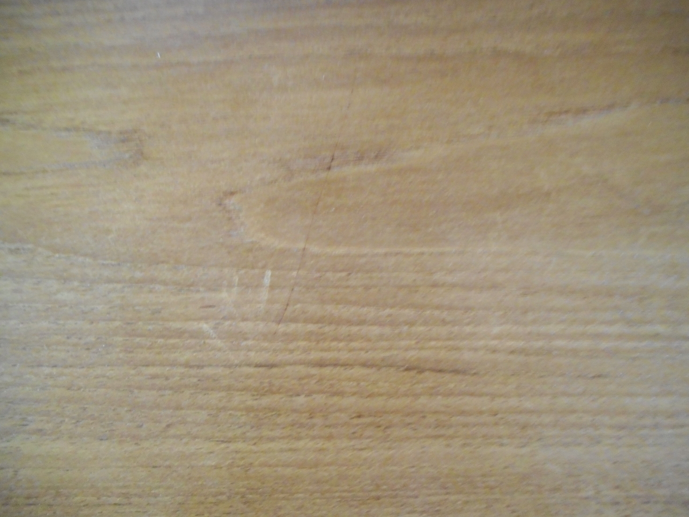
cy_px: 258
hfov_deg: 69.4
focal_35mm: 25
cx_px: 344
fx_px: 498
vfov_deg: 54.9
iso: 800
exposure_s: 1/3
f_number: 3.7
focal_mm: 4.5
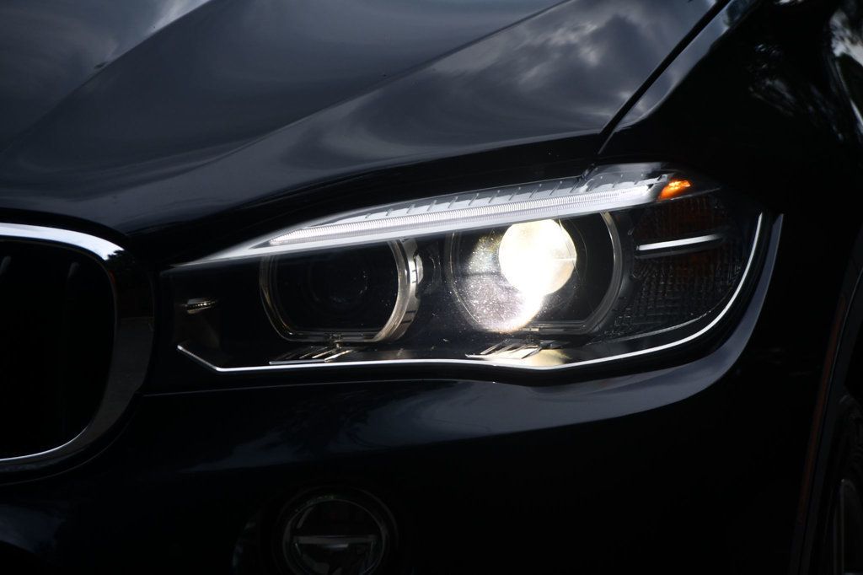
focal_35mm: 202
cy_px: 288
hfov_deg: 10.2
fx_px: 4841
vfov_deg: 6.8
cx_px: 432
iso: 200
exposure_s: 1/500
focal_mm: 135
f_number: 5.6
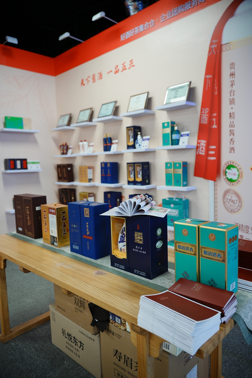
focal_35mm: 27
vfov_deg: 68.2
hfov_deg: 48.6
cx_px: 126
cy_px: 189
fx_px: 279
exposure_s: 1/100
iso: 200
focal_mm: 26.6
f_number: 2.8
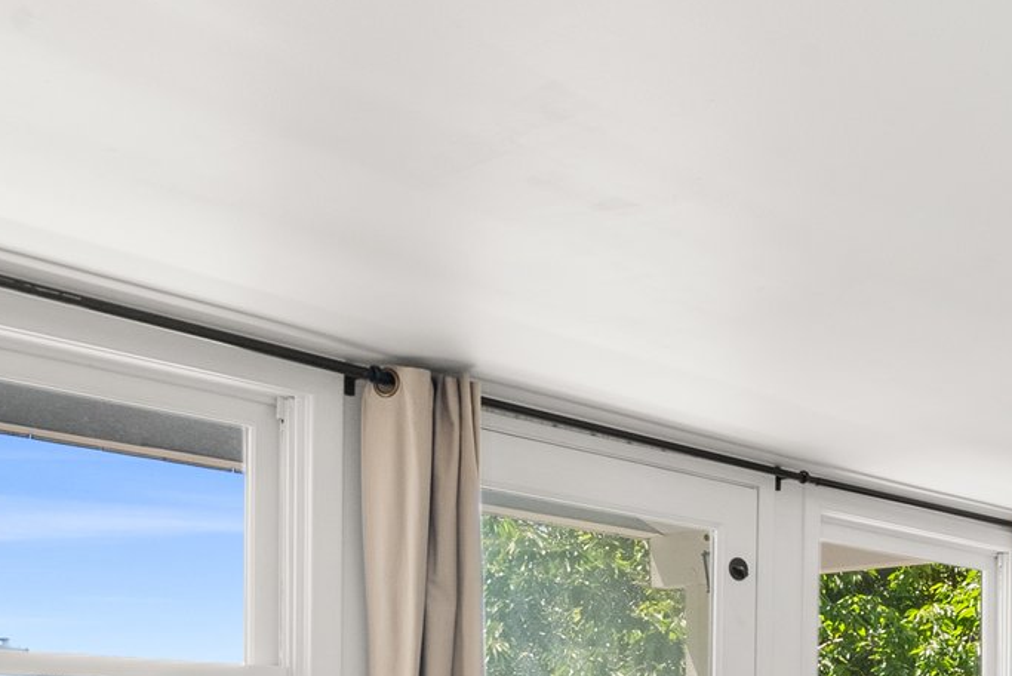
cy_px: 792
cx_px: 1239
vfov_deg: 25.5
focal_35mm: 48
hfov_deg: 33.0
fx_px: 1350
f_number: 8
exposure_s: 1/10
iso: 500
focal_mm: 16
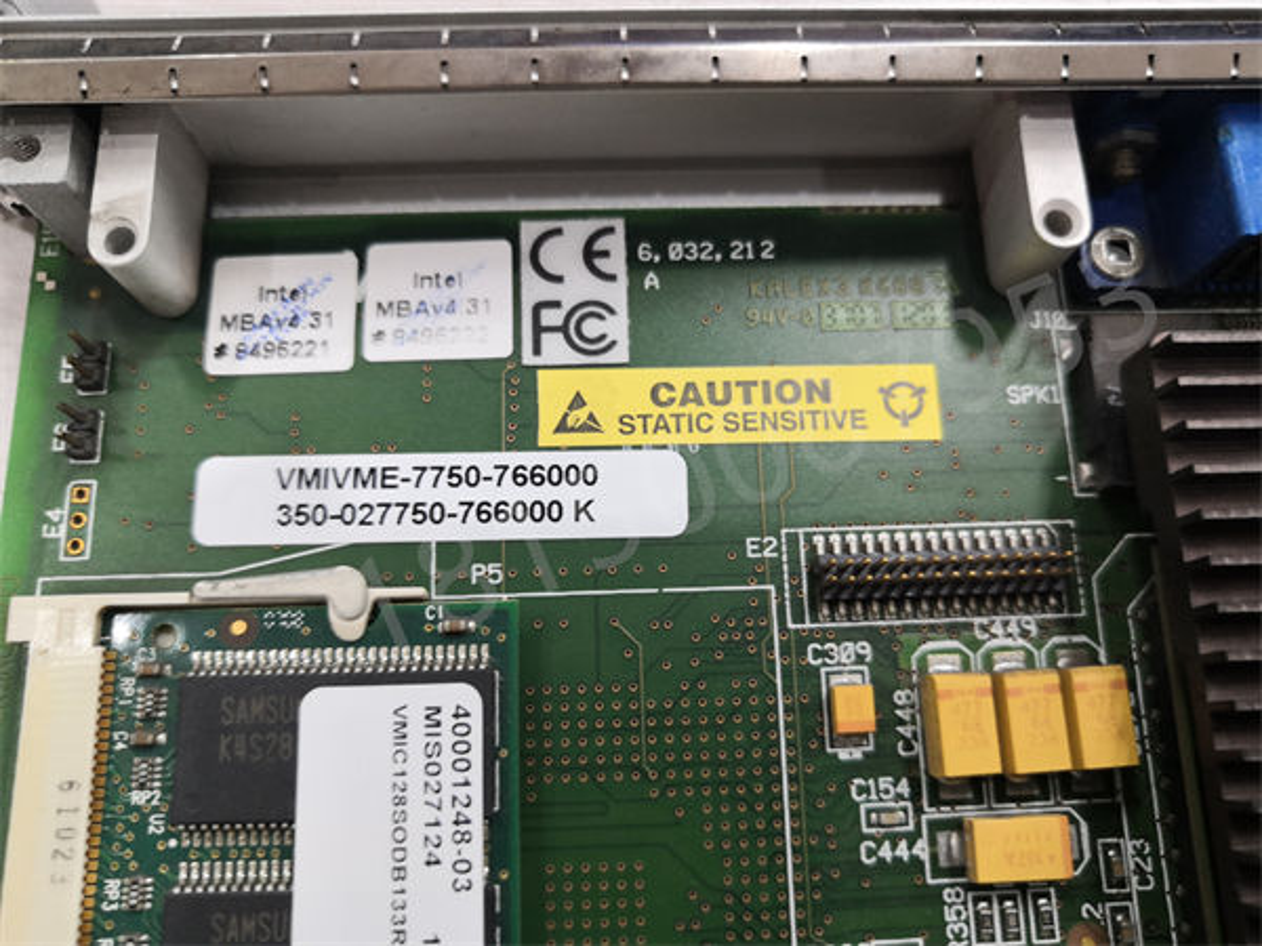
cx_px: 631
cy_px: 473
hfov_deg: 65.3
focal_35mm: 27
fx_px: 984
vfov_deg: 51.4
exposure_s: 1/33.3
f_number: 1.8
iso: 160
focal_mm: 3.95
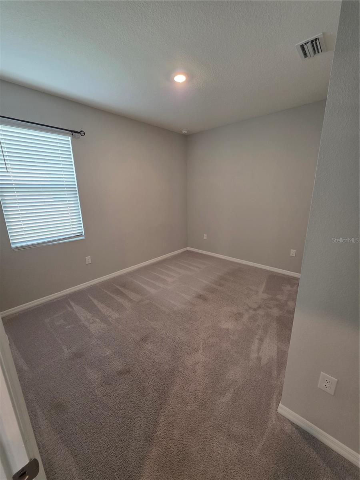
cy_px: 240
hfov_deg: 89.9
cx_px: 180
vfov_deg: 106.2
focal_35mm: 13
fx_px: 180
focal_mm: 2.2
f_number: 1.9
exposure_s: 1/60
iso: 160
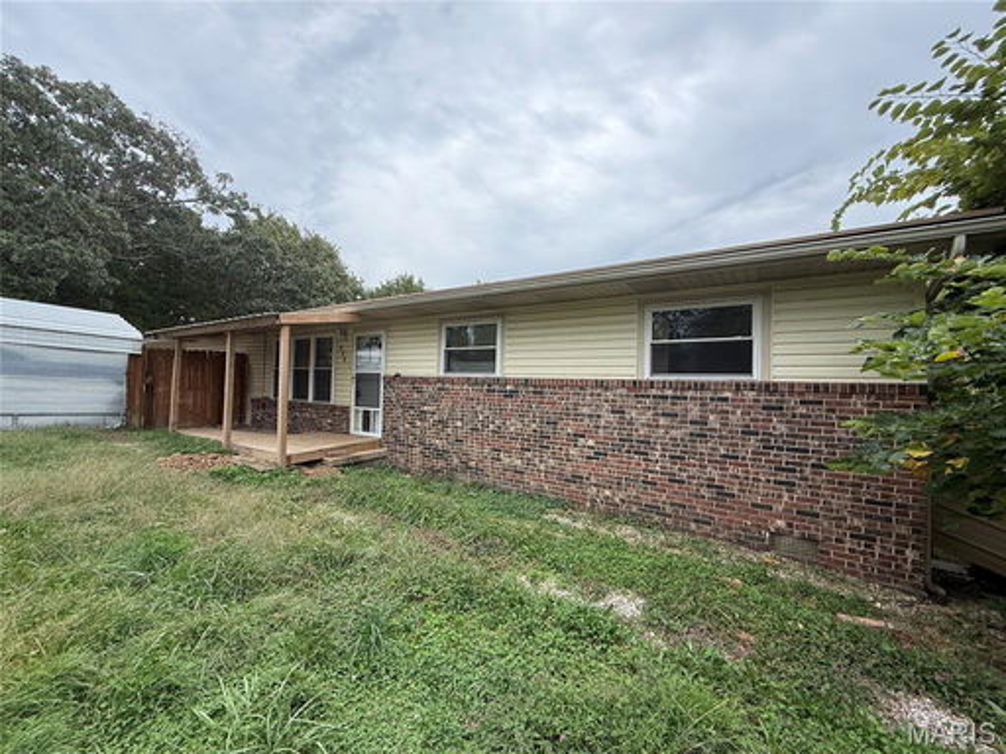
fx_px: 407
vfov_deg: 85.7
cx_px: 503
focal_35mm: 14
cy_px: 377
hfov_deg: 102.1
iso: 50
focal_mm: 2.22
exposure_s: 1/355
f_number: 2.2
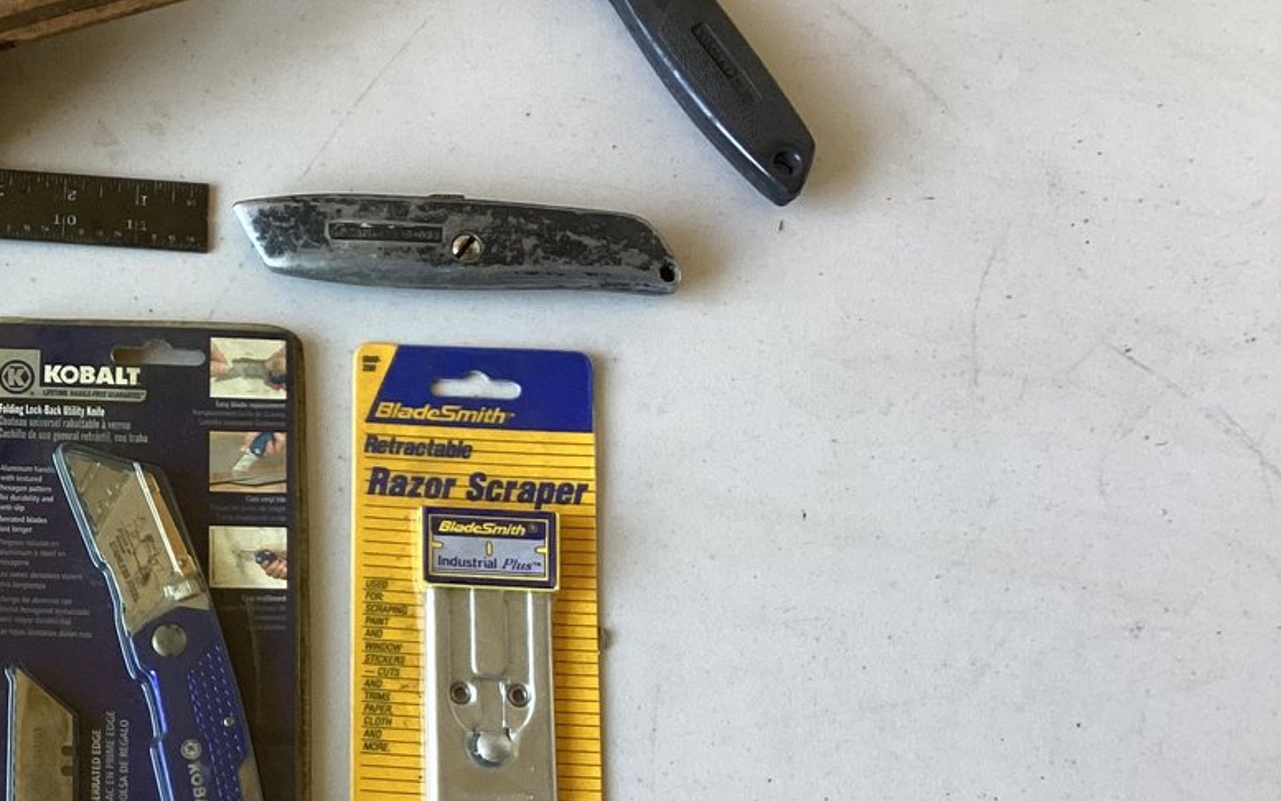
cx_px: 35
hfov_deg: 30.0
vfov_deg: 20.3
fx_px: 2235
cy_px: 497
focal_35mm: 64
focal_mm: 3.3
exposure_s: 1/60
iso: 80
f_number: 2.4
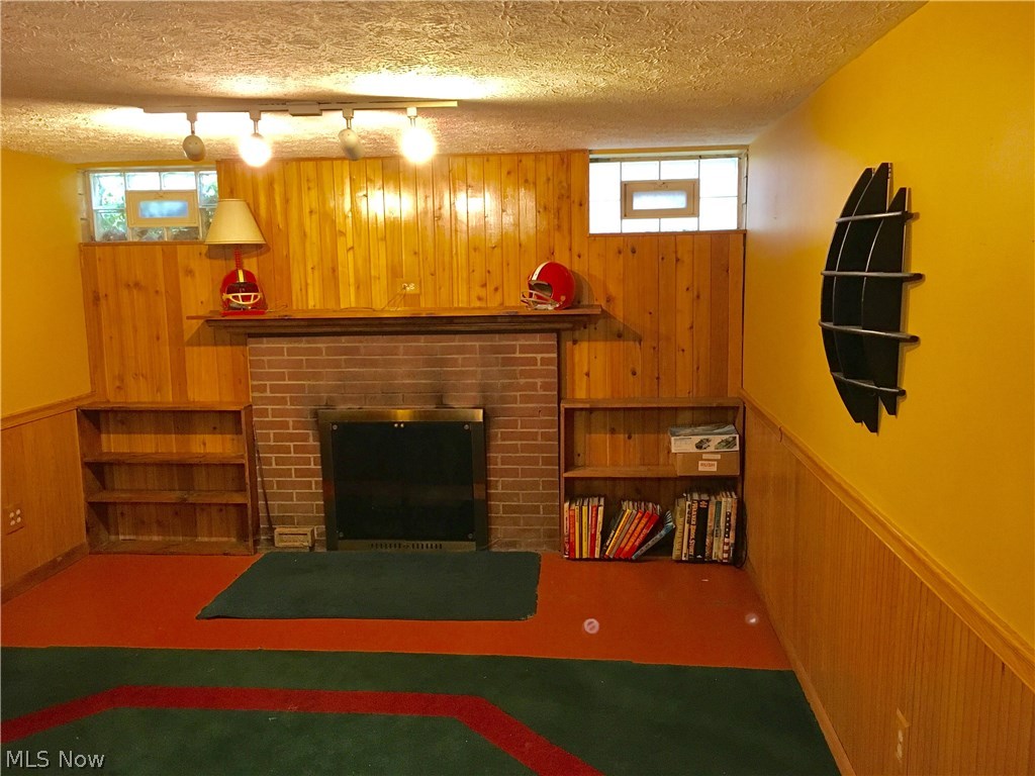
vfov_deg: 48.2
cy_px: 388
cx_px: 518
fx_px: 867
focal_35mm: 29
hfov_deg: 61.7
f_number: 2.2
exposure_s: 1/17
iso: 200
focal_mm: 4.15
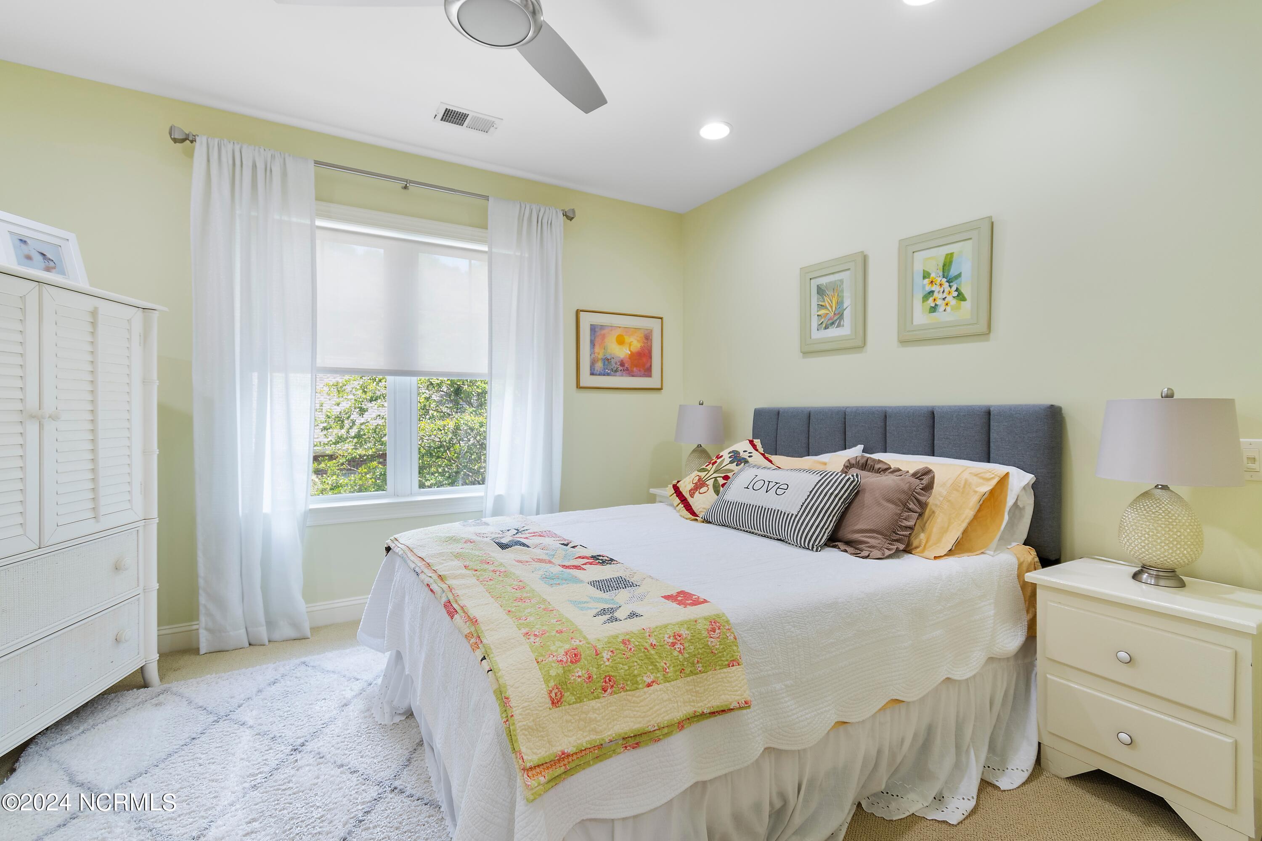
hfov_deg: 100.4
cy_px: 420
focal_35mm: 15
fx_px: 526
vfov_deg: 77.3
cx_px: 631
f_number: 4.5
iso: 100
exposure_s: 1/6
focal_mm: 10
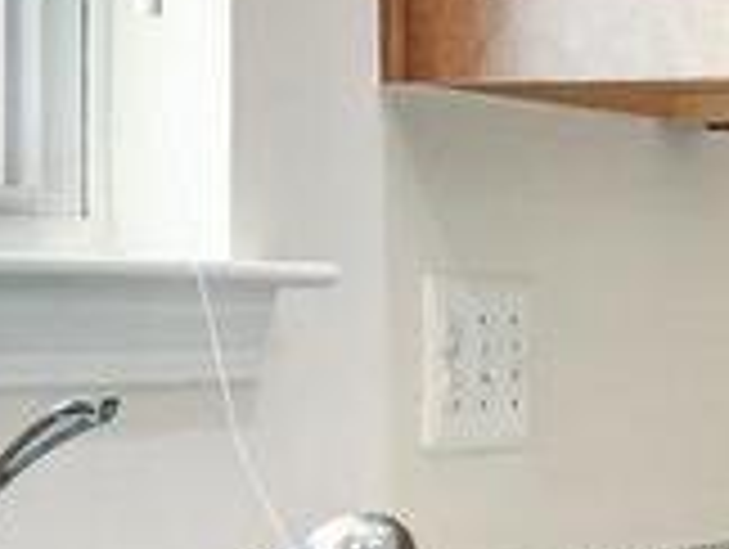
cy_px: 295
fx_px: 3058
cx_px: 1206
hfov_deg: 12.7
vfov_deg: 10.3
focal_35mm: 145
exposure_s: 1/40
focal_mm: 17
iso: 400
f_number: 8
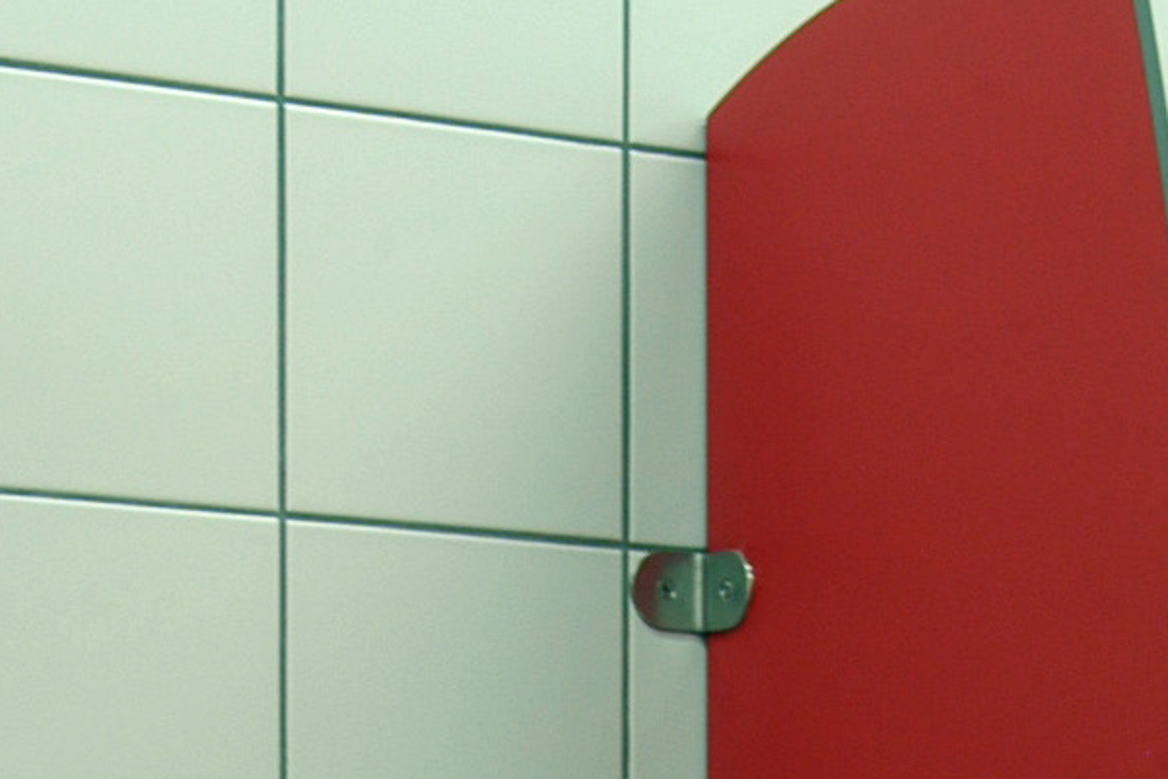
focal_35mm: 188
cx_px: 843
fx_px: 6084
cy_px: 1597
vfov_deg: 7.1
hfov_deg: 10.9
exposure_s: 2
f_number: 14
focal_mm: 25
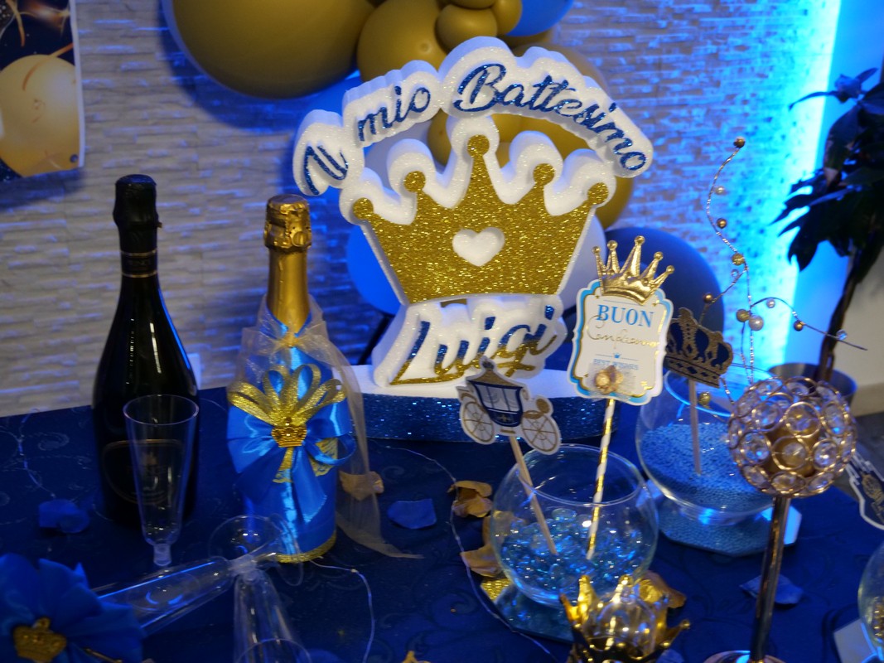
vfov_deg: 31.5
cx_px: 442
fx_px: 1175
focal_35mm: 46
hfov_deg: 41.2
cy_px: 332
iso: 1600
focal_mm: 23
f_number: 4.3
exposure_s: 1/13
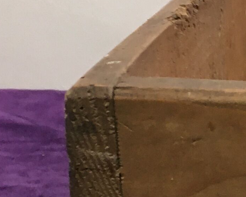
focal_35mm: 163
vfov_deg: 9.4
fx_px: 1187
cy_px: 180
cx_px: 440
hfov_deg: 11.1
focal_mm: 4.15
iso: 125
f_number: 2.2
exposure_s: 1/33
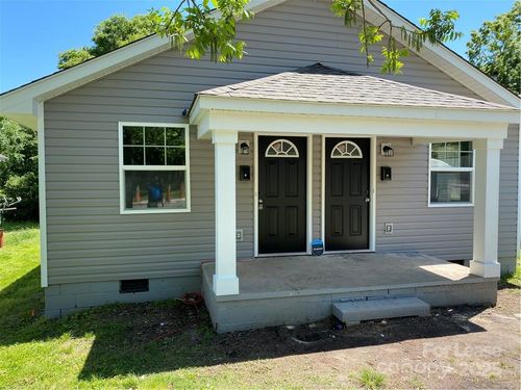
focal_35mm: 26
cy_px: 195
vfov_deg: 53.1
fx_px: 391
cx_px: 260
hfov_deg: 67.3
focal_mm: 4.25
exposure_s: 1/669
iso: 32
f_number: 1.8
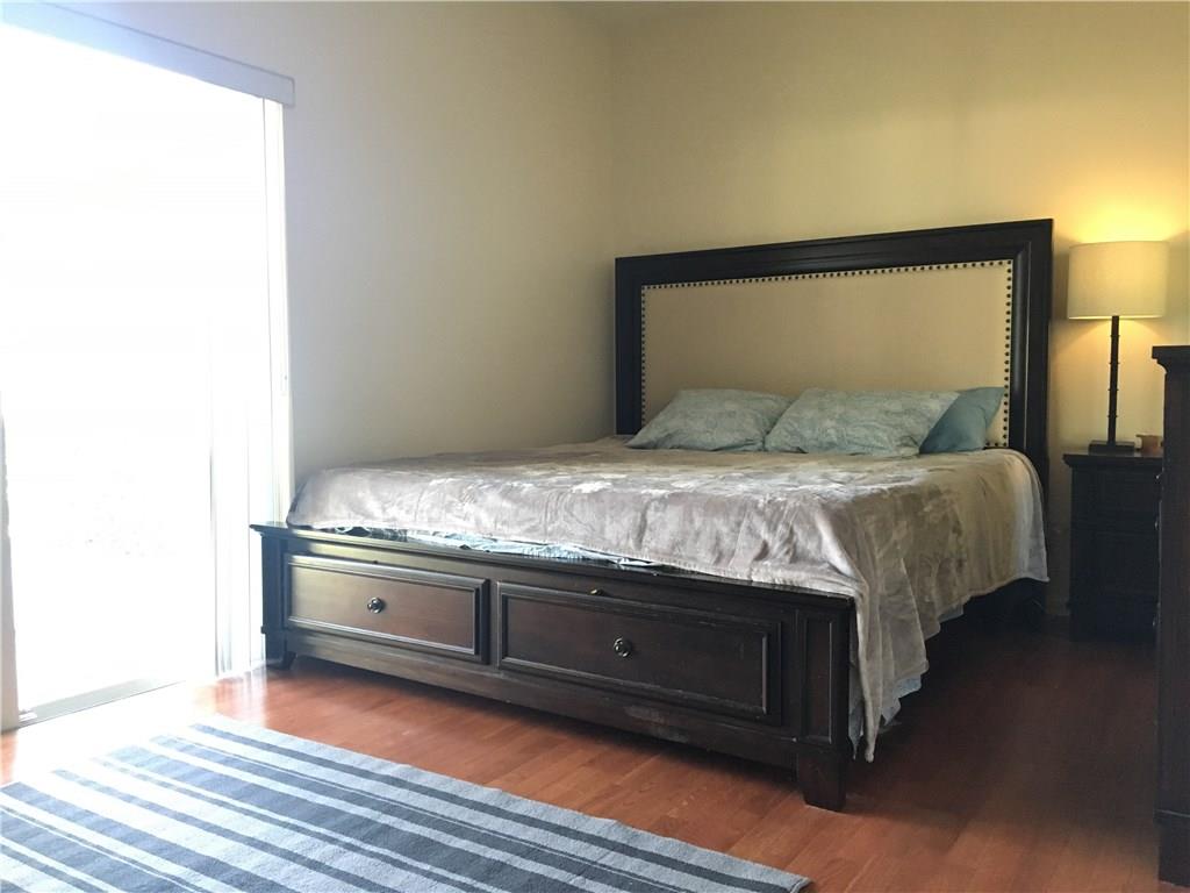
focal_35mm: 29
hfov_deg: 61.7
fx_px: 997
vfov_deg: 48.2
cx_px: 595
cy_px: 446
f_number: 2.2
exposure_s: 1/30
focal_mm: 4.15
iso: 200
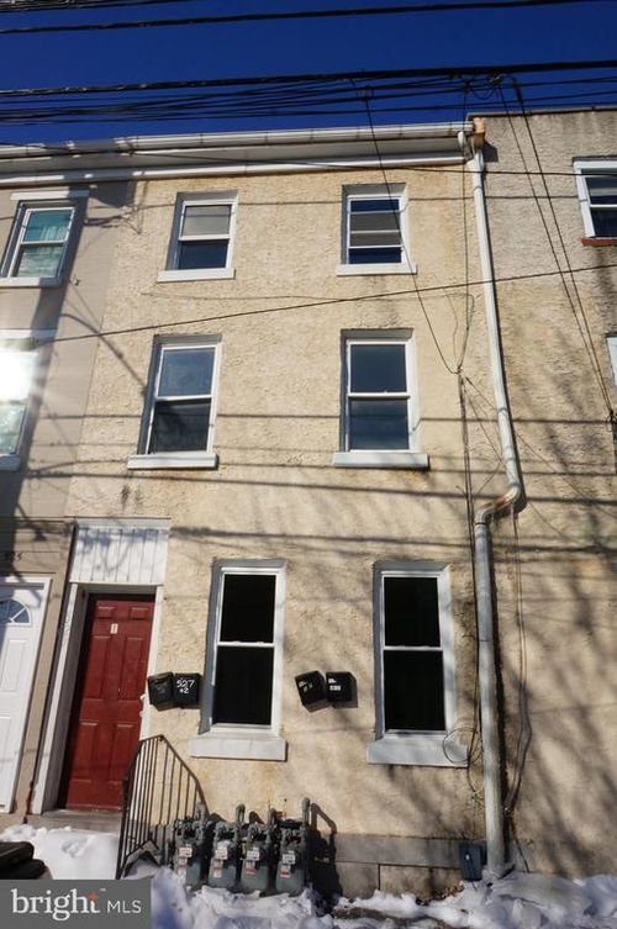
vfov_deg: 73.8
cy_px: 464
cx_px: 308
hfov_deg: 53.0
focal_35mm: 24
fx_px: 619
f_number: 18
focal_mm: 16
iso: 160
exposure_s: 1/160
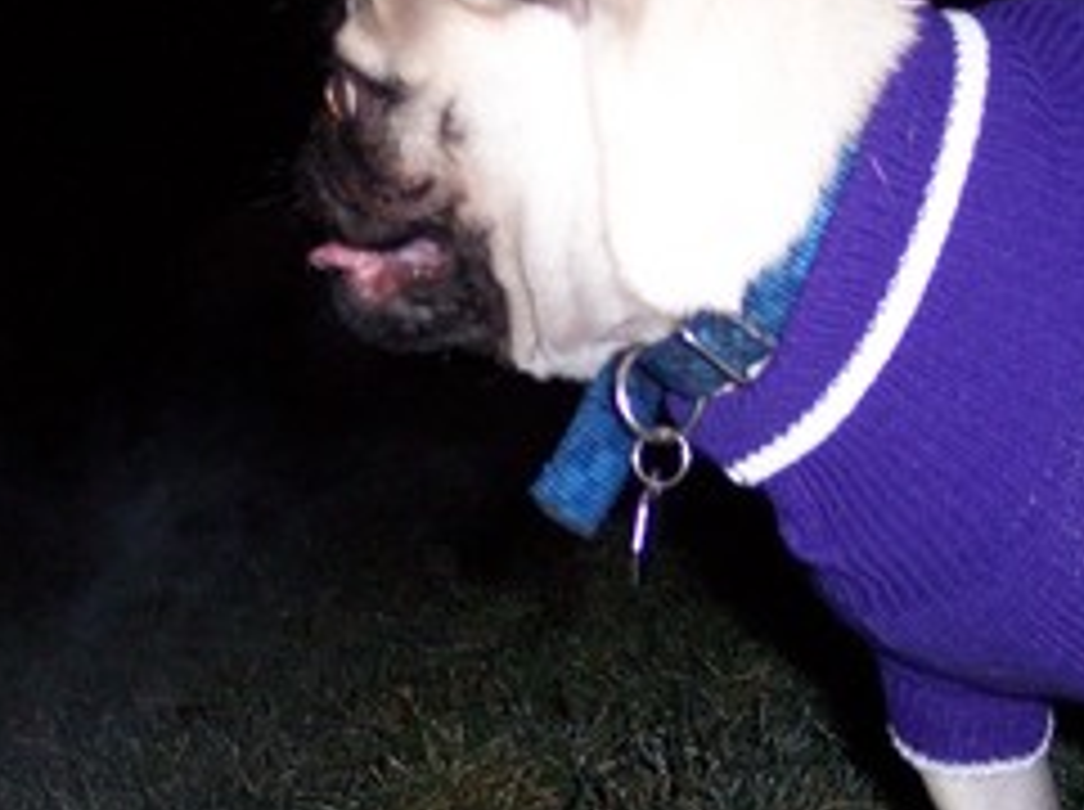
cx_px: 387
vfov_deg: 18.6
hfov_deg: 24.7
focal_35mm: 79
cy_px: 410
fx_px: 2470
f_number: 2.8
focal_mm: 8
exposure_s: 1/30
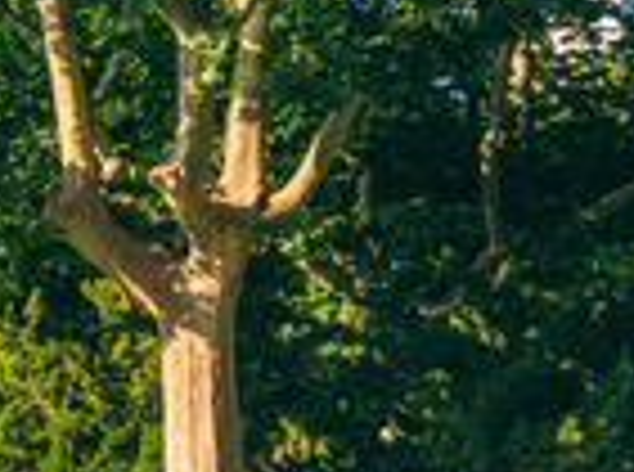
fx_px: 1169
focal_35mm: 64
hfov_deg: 20.8
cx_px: -508
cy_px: 315
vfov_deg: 22.7
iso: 100
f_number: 10
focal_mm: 12
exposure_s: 1/100
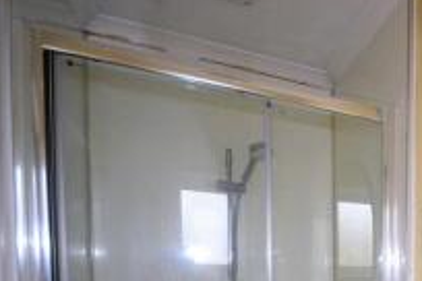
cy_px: 311
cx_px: 472
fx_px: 410
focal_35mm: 35
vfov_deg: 33.0
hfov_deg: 42.1
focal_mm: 10
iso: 450
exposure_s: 1/60
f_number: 4
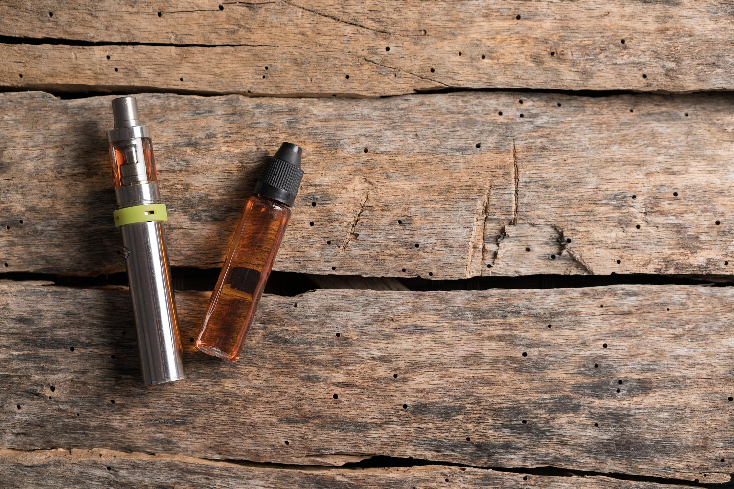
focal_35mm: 55
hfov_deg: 36.2
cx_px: 367
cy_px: 244
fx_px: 1121
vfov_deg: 24.6
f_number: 5
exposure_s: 1/100
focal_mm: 55
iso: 100
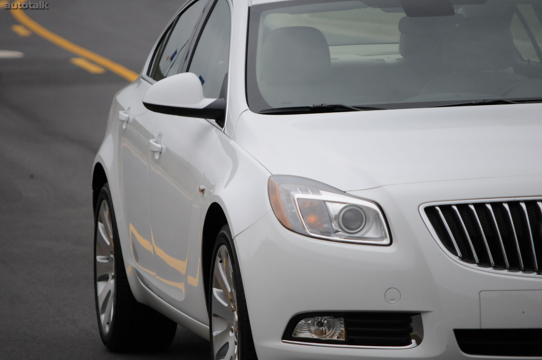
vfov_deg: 4.6
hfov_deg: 6.9
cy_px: 180
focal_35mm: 300
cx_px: 271
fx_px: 4512
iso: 800
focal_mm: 200
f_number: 5.6
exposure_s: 1/1600
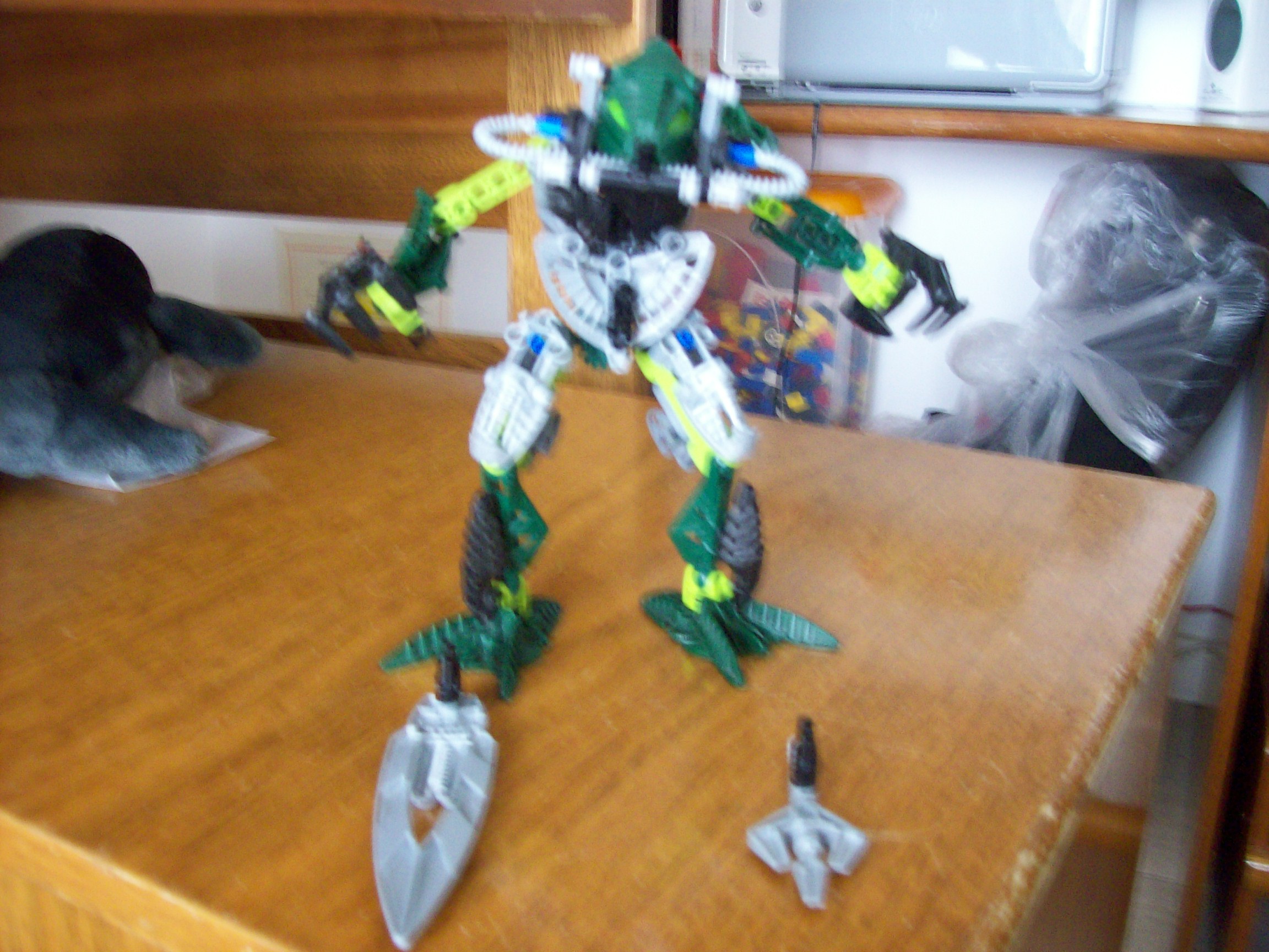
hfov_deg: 51.4
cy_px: 476
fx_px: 1320
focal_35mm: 36
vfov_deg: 39.7
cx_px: 634
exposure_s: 1/8
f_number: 2.7
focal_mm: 6
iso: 160
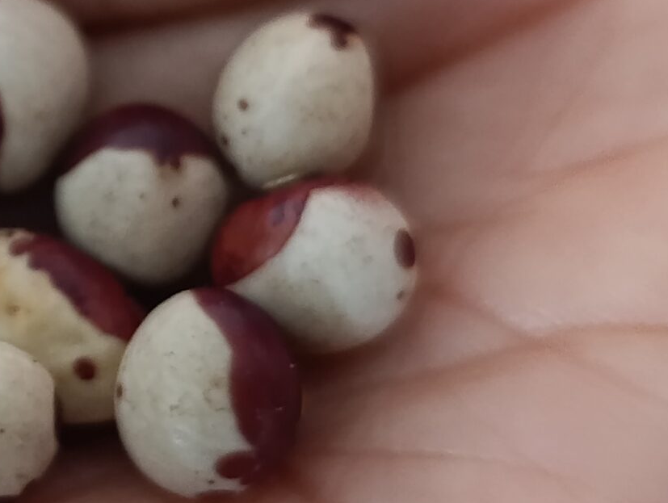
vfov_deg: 15.0
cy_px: 178
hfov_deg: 18.9
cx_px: -102
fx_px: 1913
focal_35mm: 99
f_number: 1.6
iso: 1250
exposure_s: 1/30
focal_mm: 6.14
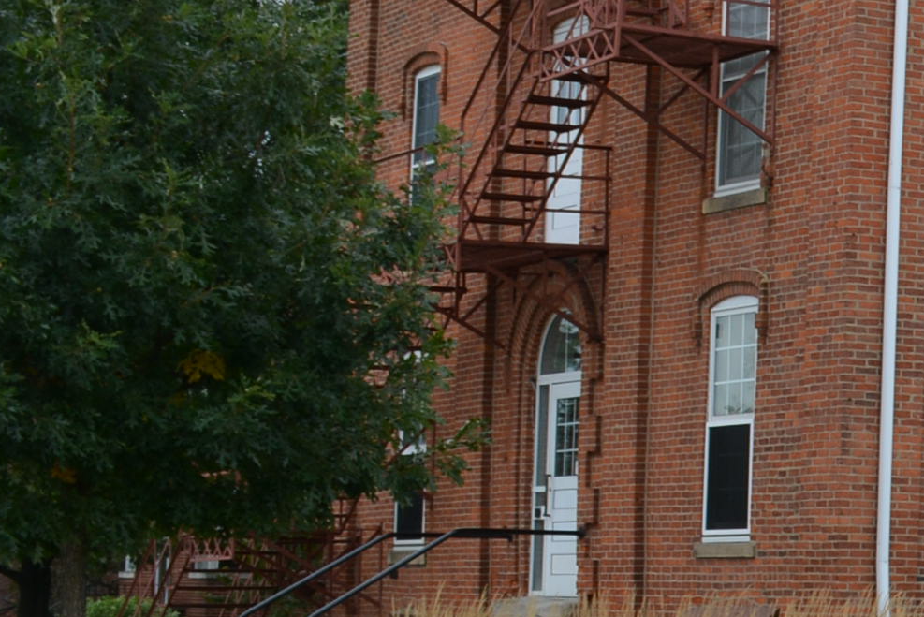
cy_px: 228
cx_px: 1767
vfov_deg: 11.1
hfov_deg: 14.3
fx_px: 3158
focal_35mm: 123
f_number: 8
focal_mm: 18
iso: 180
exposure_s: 1/250
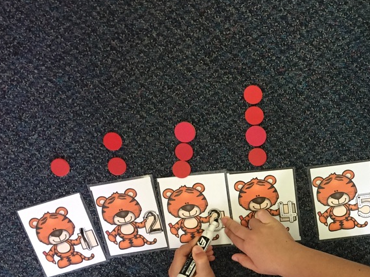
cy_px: 201
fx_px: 556
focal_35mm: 52
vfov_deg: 27.7
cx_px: 322
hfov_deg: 35.0
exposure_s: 1/30
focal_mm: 4.15
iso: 160
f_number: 2.2
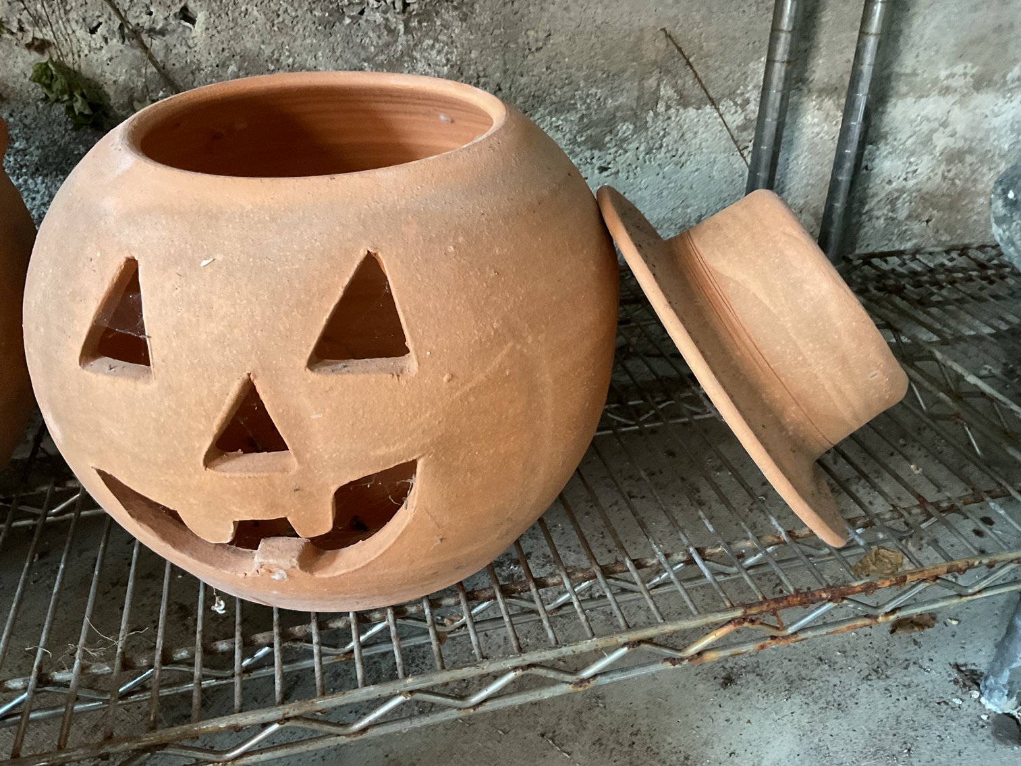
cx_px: 510
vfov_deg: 48.2
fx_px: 855
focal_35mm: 29
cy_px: 383
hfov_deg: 61.7
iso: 250
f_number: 1.8
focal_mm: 3
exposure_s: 1/33
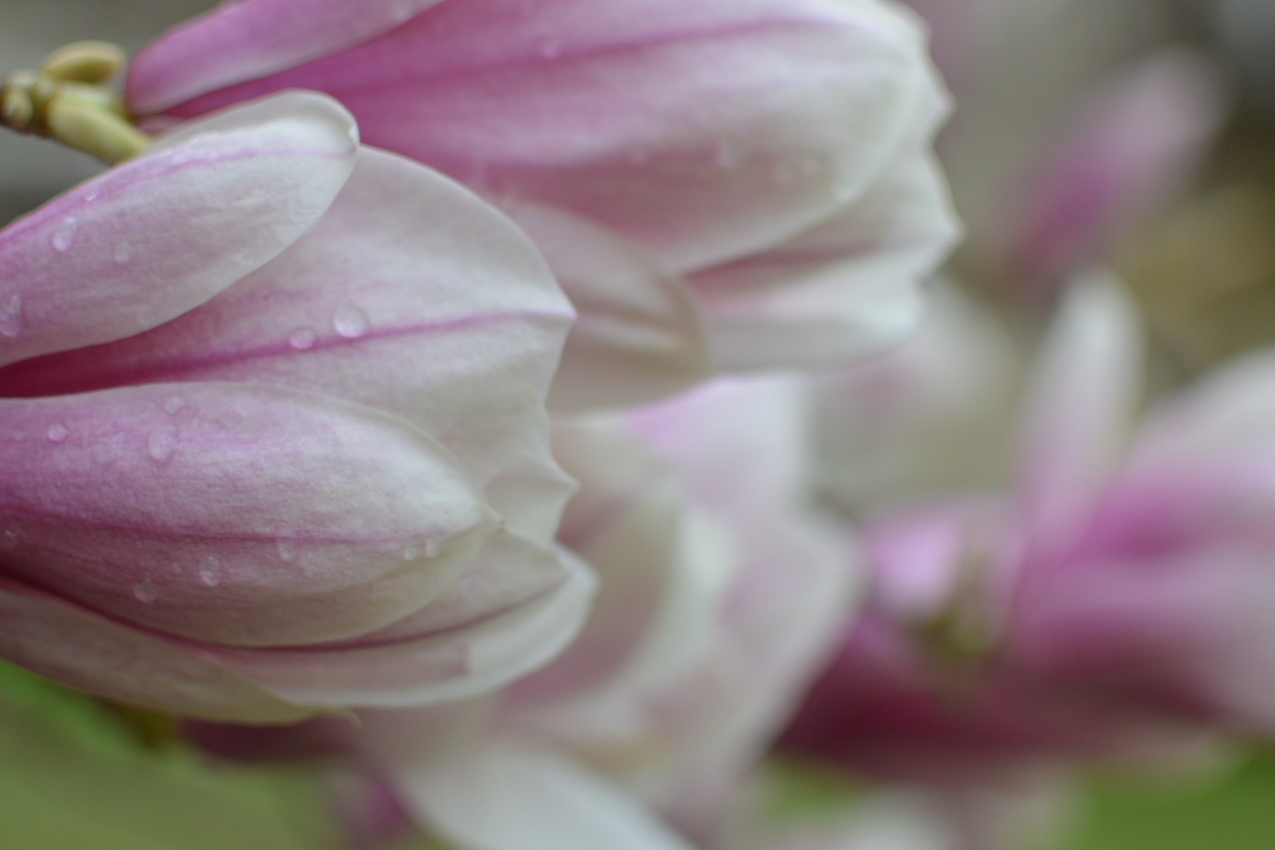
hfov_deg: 26.4
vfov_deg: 17.8
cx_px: 609
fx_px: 2717
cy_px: 390
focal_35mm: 77
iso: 100
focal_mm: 35
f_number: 1.8
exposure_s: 1/2000
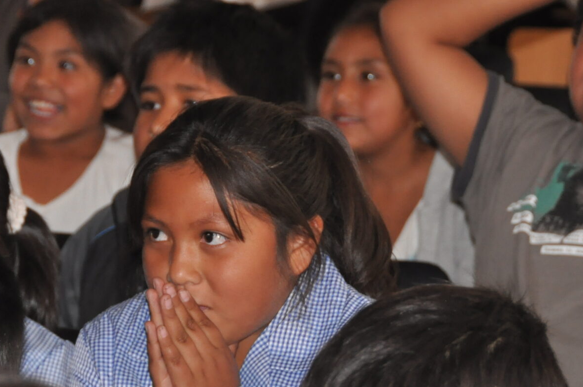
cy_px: 302
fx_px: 3687
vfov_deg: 6.0
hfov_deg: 9.0
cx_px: 229
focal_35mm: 228
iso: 800
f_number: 5
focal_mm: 75
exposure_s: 1/60
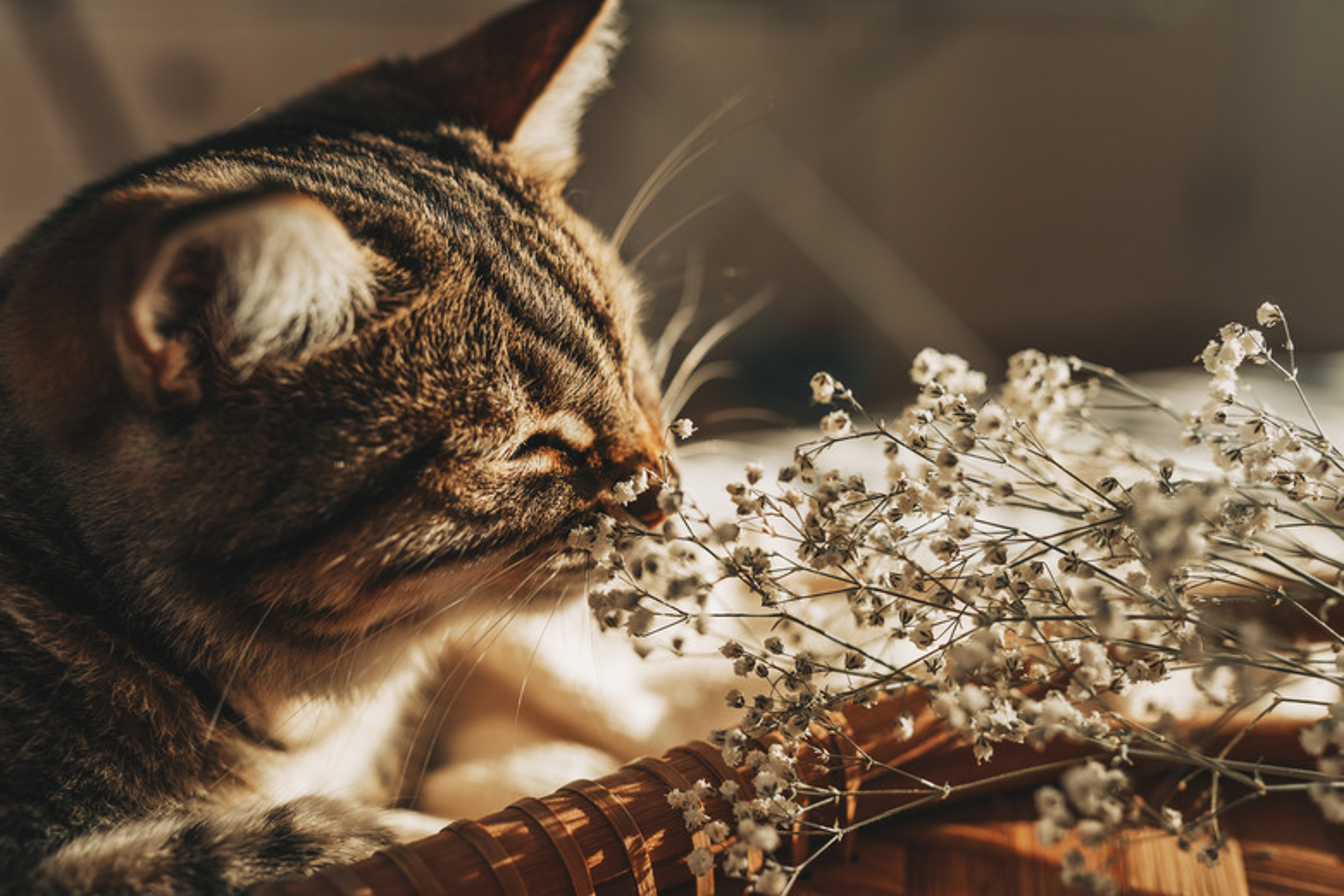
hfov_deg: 54.4
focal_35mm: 35
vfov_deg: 37.9
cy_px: 448
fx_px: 1307
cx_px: 672
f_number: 2.8
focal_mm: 35
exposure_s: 1/500
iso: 100
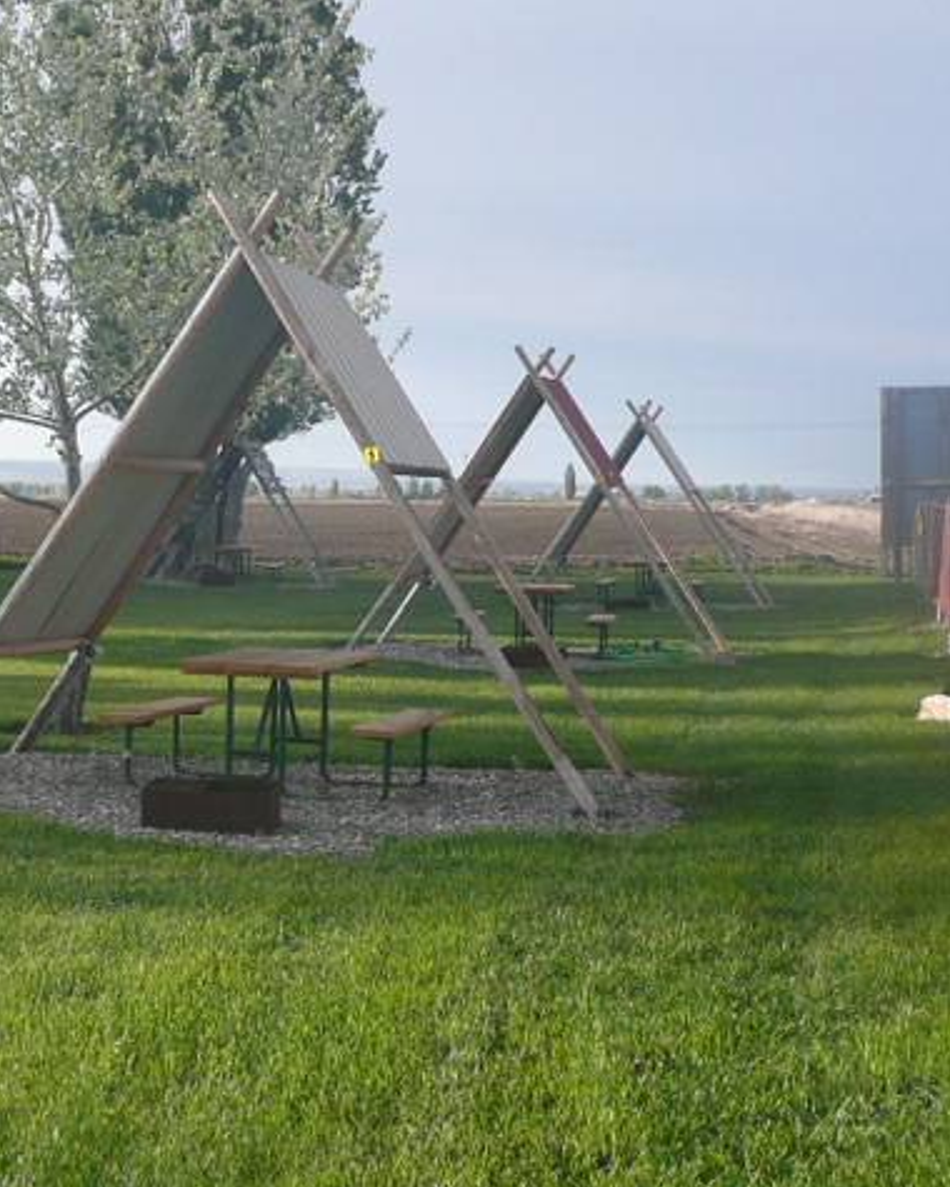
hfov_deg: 21.6
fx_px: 2495
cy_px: 595
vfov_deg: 26.8
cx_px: 435
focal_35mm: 71
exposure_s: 1/400
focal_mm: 5.8
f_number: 3.7
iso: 100
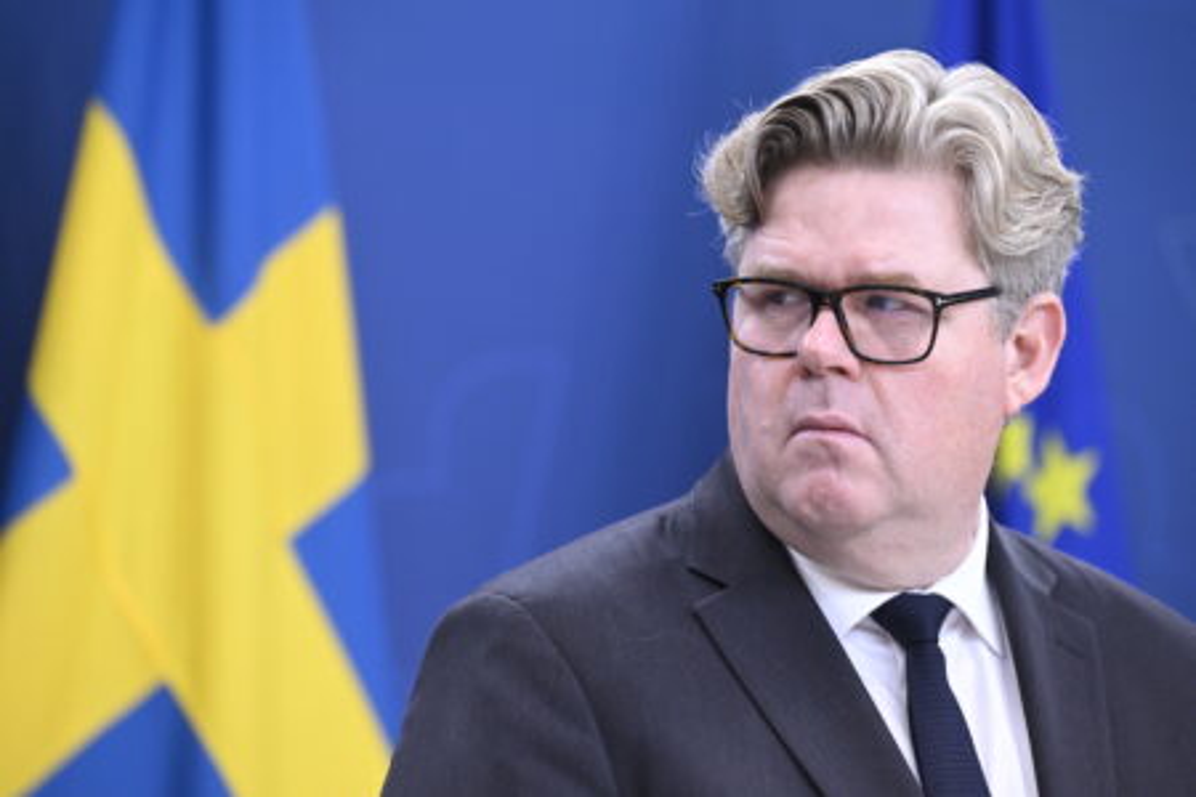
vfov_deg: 7.8
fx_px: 5813
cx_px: 598
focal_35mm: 175
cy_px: 398
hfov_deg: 11.7
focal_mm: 175
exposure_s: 1/250
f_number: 4
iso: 2000
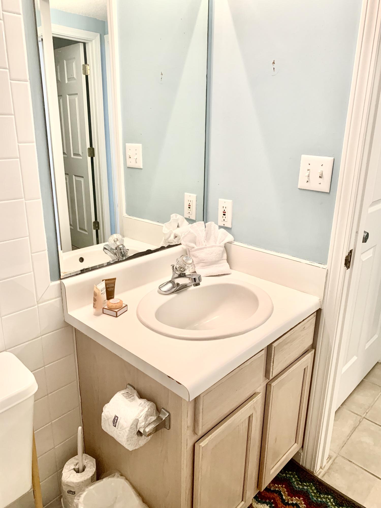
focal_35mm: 26
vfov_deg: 67.3
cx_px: 190
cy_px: 254
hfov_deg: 53.1
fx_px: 382
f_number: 1.8
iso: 125
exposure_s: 1/60
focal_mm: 4.25
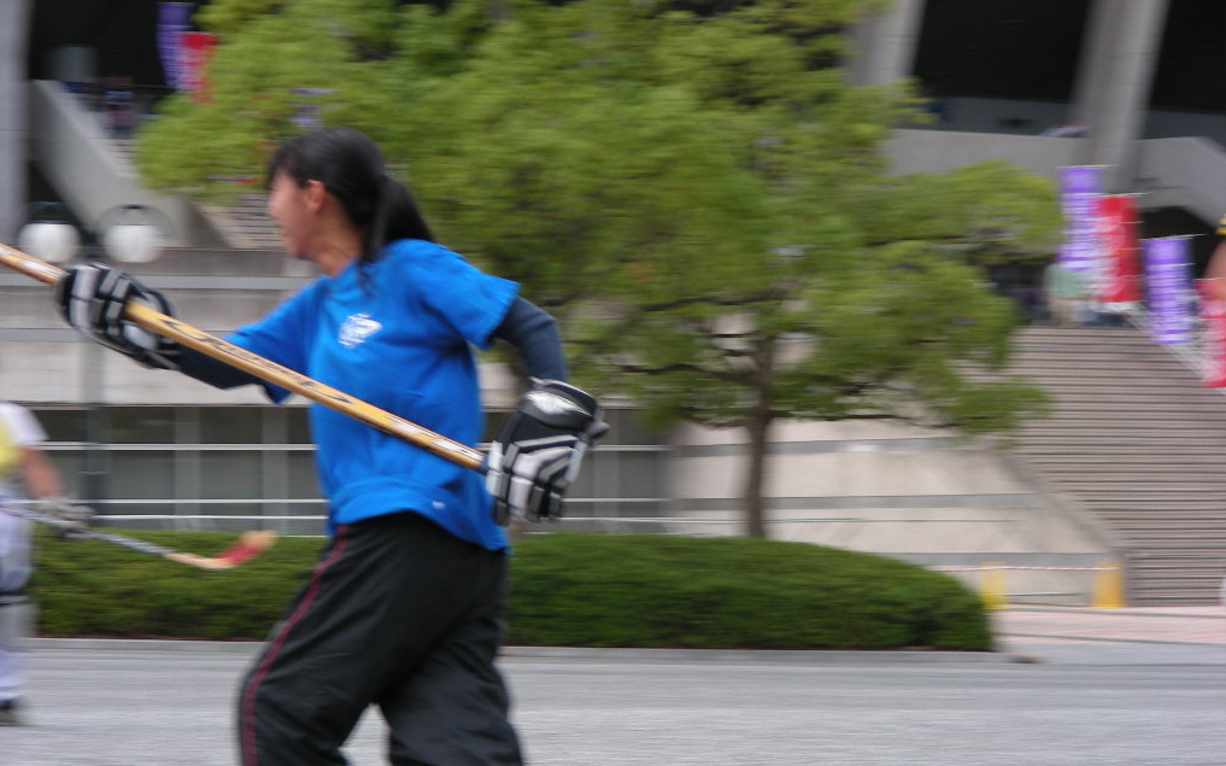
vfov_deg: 8.3
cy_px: 386
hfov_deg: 13.3
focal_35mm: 158
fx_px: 5278
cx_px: 612
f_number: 3.5
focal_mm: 24.7
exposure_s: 1/95.3
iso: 50
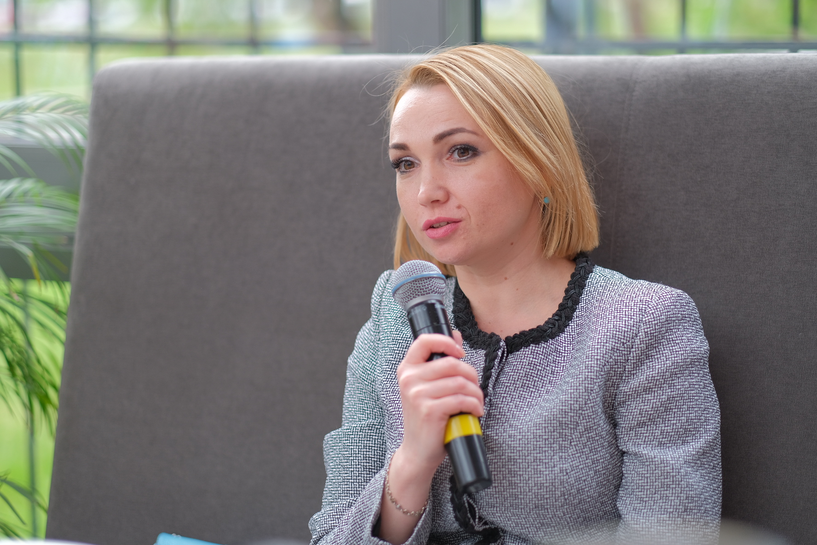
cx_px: 408
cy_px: 272
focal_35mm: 84
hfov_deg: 24.2
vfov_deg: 16.3
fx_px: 1906
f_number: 1.4
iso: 160
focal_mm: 56
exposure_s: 1/300
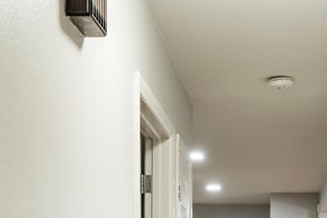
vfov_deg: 16.6
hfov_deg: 25.6
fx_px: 699
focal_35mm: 77
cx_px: 289
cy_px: 291
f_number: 8
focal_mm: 18
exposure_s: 1/6
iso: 100
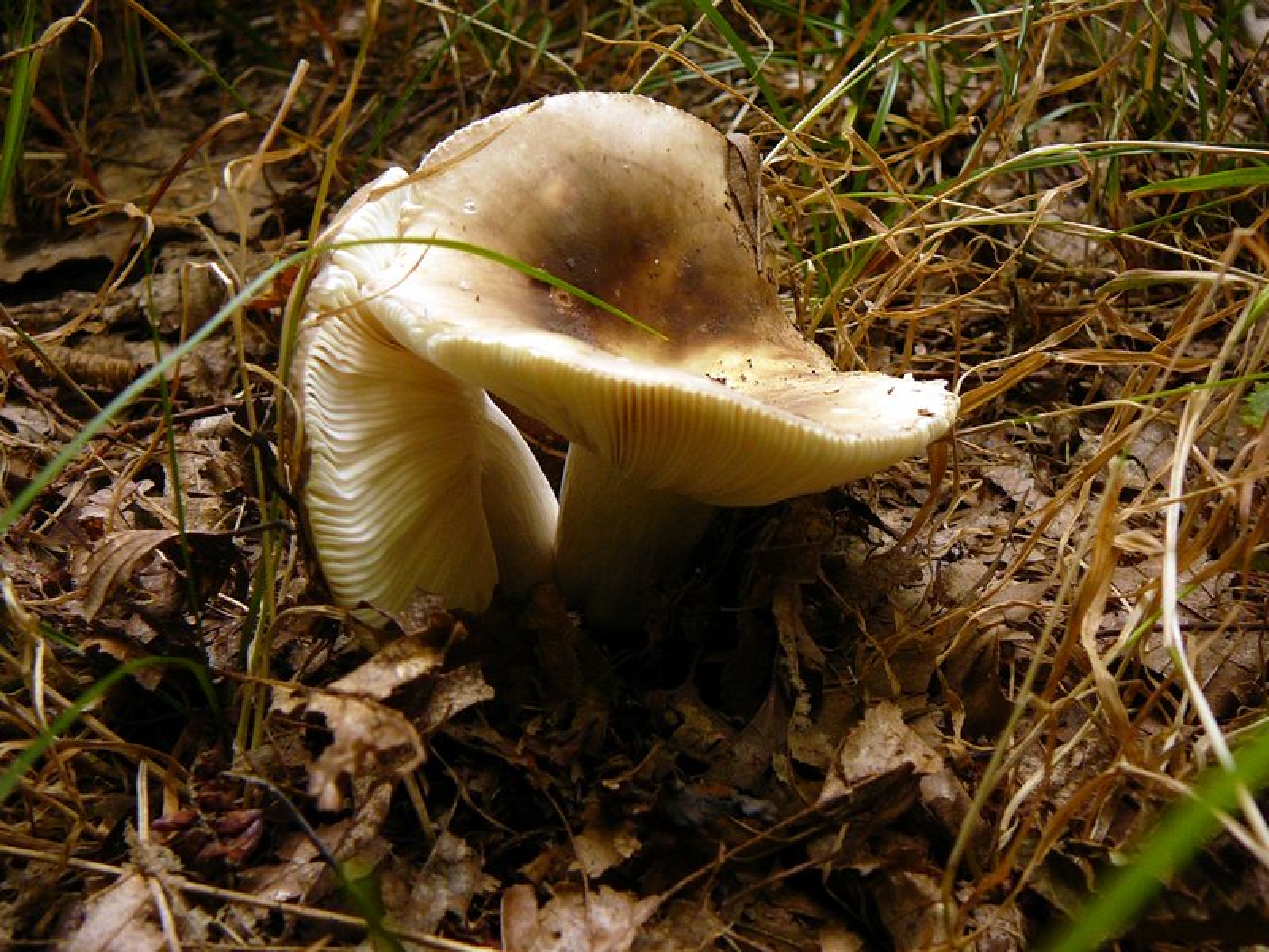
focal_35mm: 35
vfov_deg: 40.7
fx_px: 1283
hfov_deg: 52.6
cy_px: 476
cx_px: 634
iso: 200
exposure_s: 1/30
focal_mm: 5.2
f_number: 2.8
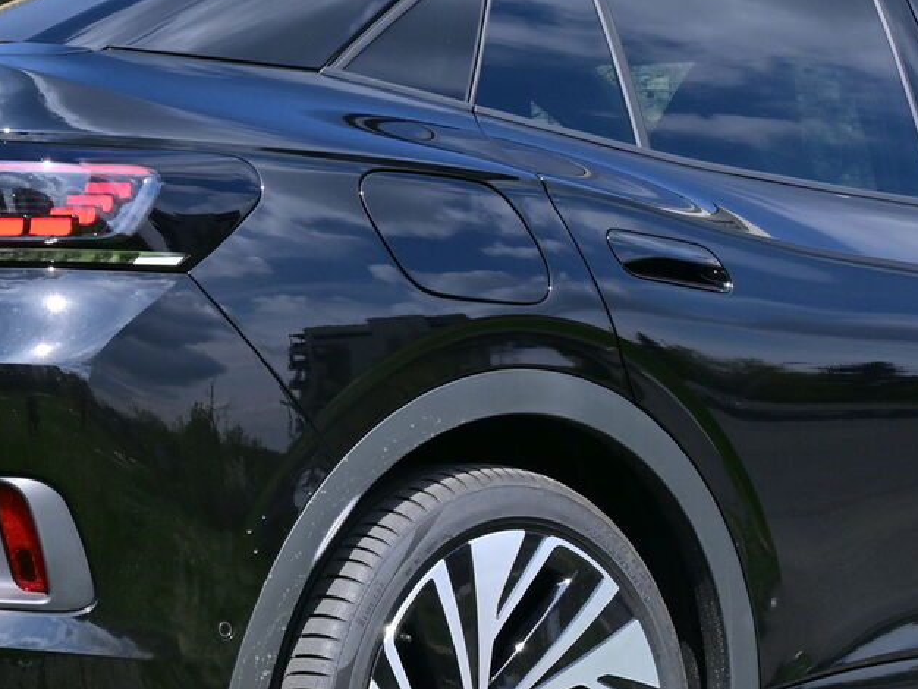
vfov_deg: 8.8
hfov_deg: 11.8
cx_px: 490
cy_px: 409
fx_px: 4457
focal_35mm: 168
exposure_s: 1/100
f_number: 13
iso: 100
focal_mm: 38
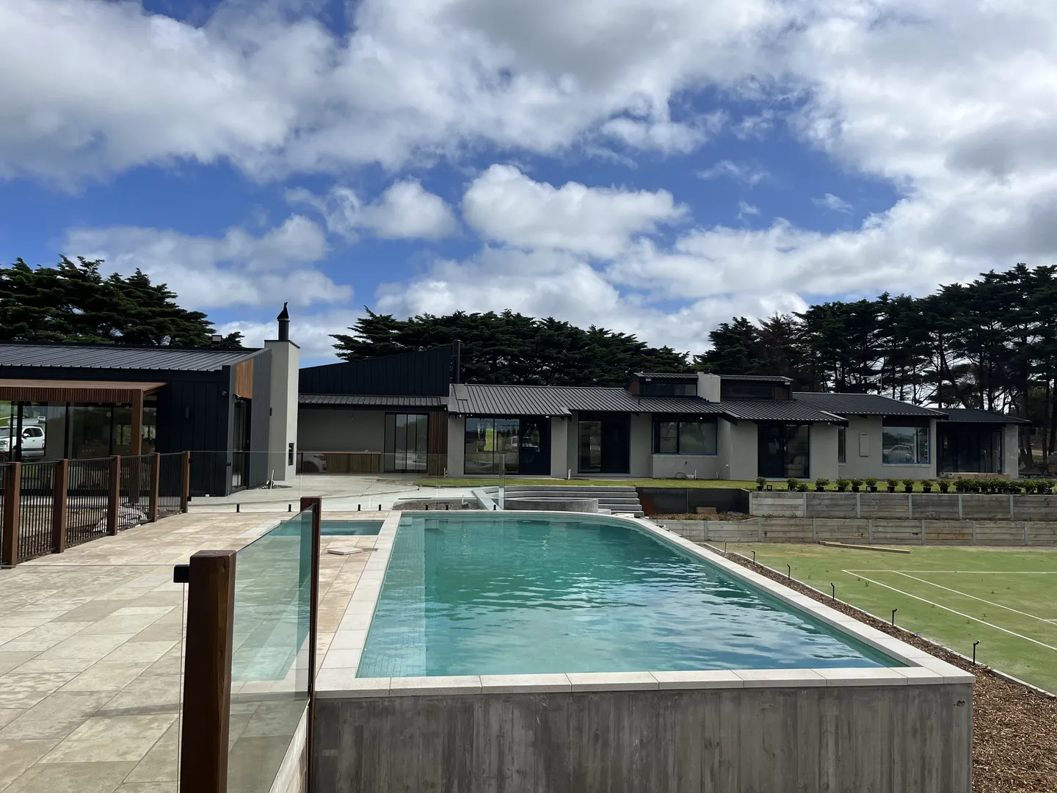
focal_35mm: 26
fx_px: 794
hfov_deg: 67.3
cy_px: 396
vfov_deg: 53.1
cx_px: 528
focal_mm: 5.1
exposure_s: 1/6173
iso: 50
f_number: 1.6
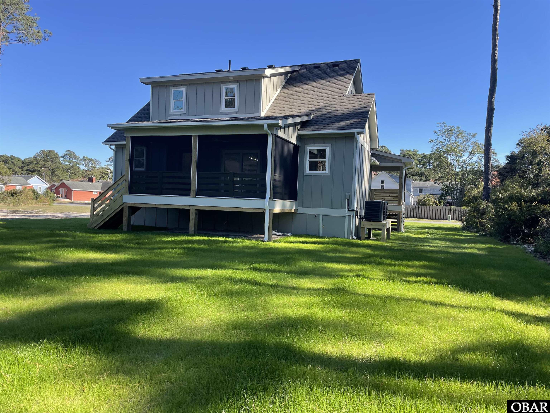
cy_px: 206
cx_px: 275
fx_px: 413
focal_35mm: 26
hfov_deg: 67.3
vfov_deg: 53.1
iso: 32
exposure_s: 1/1304
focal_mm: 4.2
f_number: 1.6
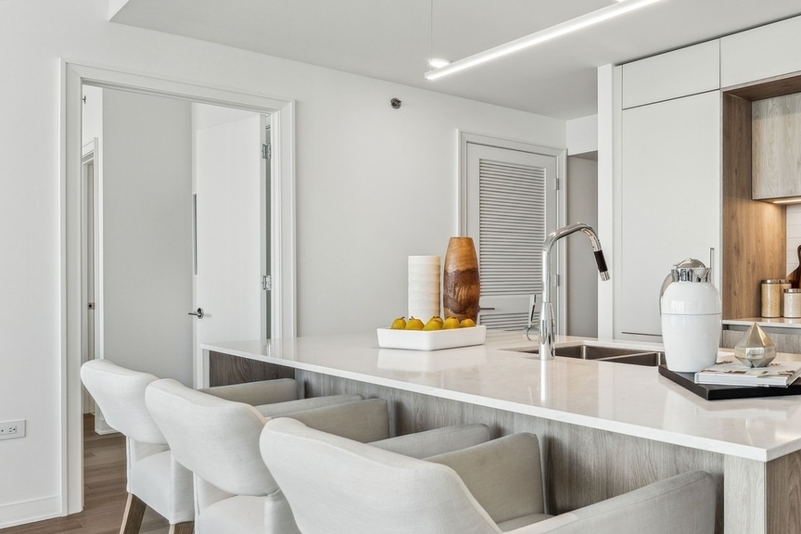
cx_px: 725
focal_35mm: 30
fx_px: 667
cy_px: 285
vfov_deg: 43.6
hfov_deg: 53.9
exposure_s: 1/40
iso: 320
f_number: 8
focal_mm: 16
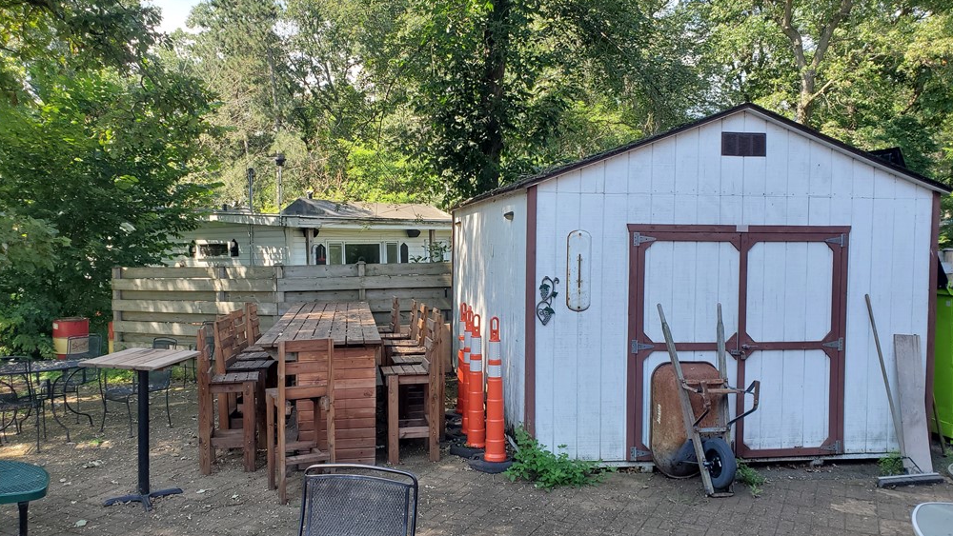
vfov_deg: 40.2
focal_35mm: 29
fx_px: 733
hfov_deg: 66.1
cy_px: 261
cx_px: 477
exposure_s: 1/262
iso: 50
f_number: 2.4
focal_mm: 4.3
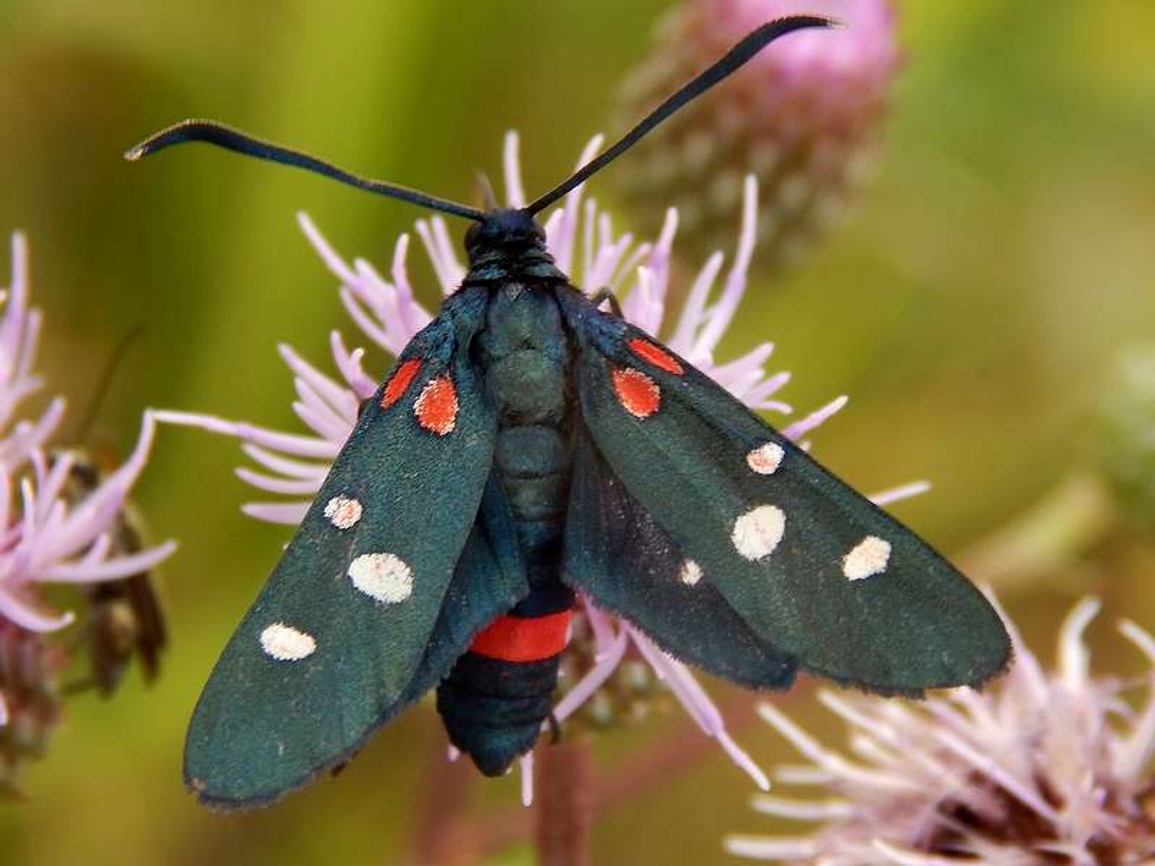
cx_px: 578
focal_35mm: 132
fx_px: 4404
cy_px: 433
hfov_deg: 14.9
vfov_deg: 11.2
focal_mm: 23.4
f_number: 4.8
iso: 125
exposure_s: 1/100
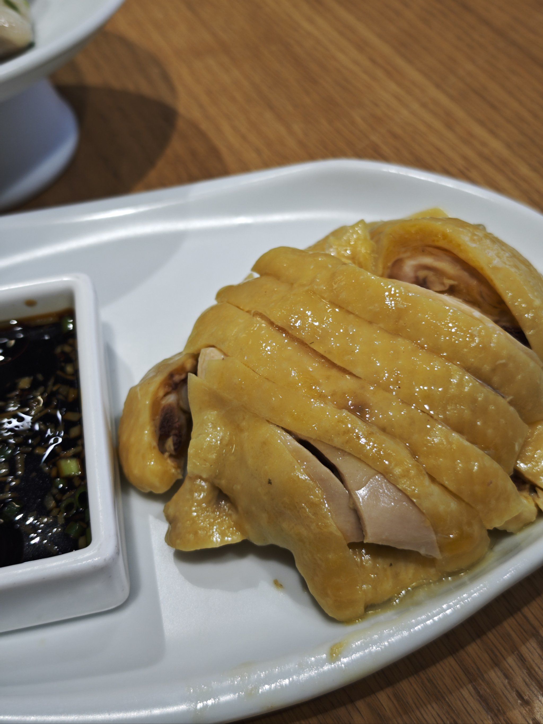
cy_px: 362
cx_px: 272
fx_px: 962
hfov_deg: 31.5
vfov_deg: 41.2
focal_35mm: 46
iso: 125
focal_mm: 8.72
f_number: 2
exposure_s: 1/100
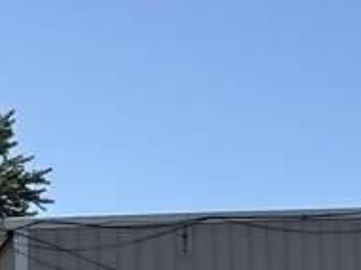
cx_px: 701
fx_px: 1542
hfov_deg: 12.0
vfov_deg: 9.7
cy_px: 416
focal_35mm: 148
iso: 50
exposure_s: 1/3650
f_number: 1.6
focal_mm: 5.96
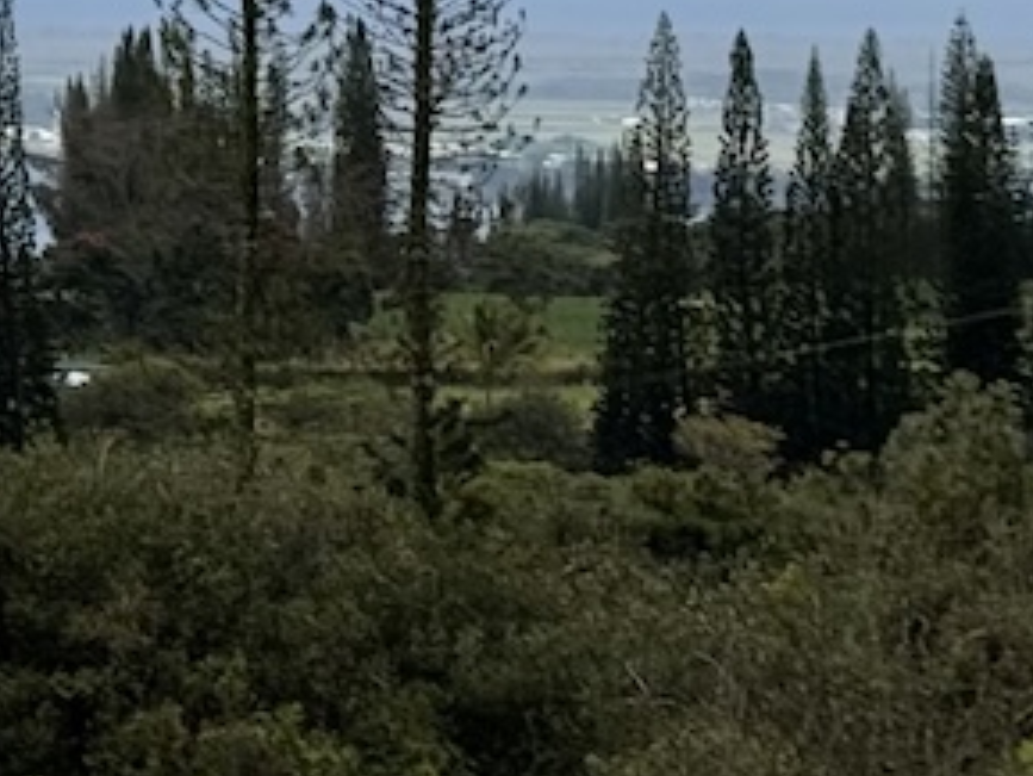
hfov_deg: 9.6
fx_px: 5941
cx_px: -633
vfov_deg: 7.4
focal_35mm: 199
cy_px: -304
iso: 64
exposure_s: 1/8772
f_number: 1.78
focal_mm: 6.76
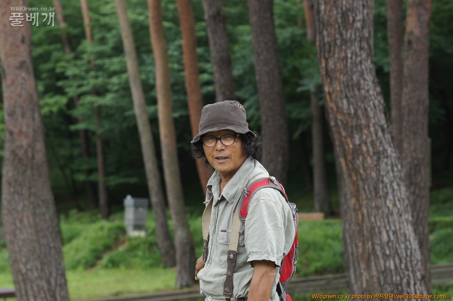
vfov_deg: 9.1
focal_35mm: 150
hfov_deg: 13.7
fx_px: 1887
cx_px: 226
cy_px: 150
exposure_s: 1/400
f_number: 5
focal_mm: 100
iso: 400
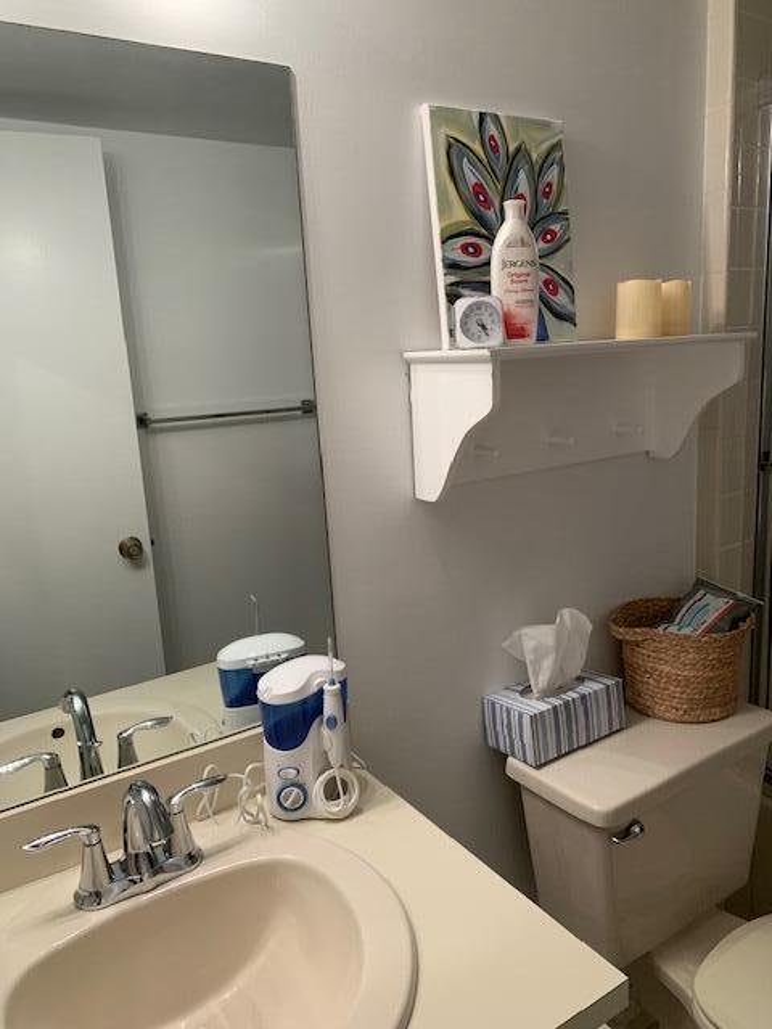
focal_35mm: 26
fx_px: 773
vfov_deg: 67.3
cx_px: 386
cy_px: 514
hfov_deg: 53.1
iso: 100
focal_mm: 4.25
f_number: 1.8
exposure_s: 1/60
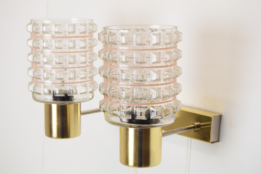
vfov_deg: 19.0
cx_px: 130
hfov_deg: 28.1
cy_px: 87
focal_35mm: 72
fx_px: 522
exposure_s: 1/200
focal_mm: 48
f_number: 7.1
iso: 1600
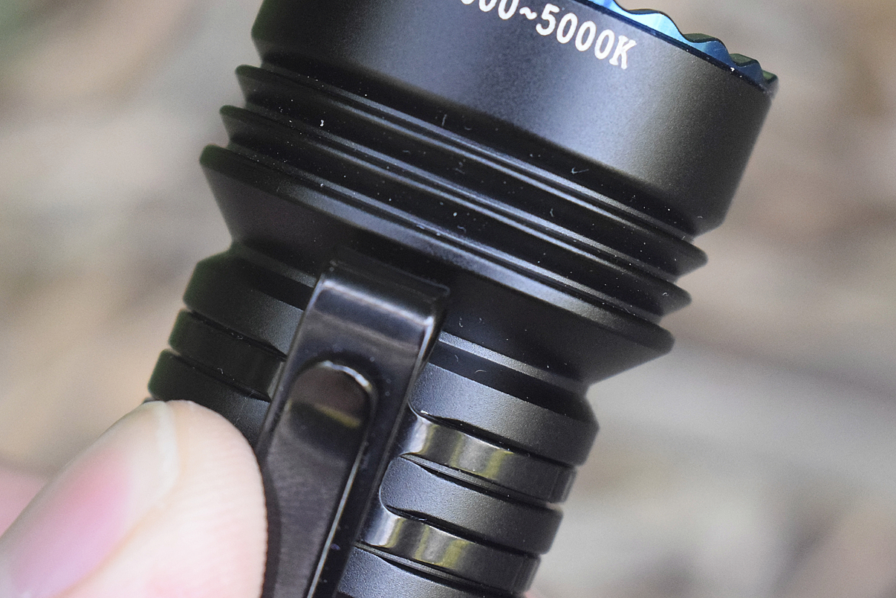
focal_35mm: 137
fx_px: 3405
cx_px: 437
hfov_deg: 15.0
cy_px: 184
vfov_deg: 10.0
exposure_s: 1/320
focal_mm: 55
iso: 3200
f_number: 9
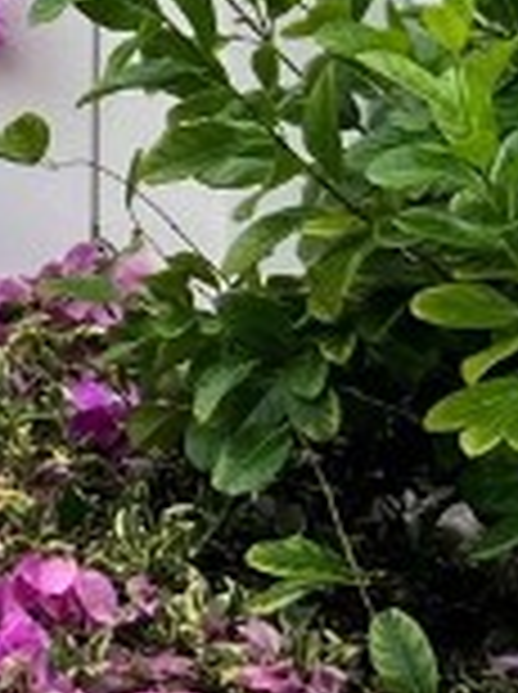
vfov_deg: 10.8
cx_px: -1347
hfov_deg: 7.1
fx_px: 3461
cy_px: -518
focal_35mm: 173
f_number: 1.6
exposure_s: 1/2101
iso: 50
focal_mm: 5.1
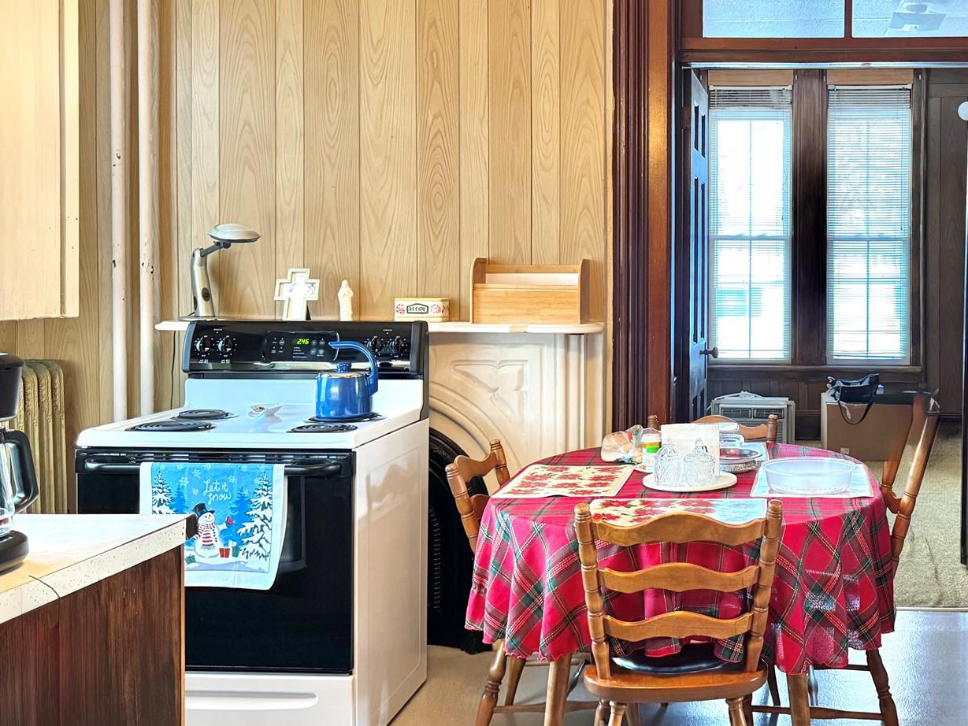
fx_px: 1119
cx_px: 741
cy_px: 287
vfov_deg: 35.8
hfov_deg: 45.0
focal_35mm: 40
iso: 400
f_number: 1.78
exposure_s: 1/60
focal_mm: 6.76
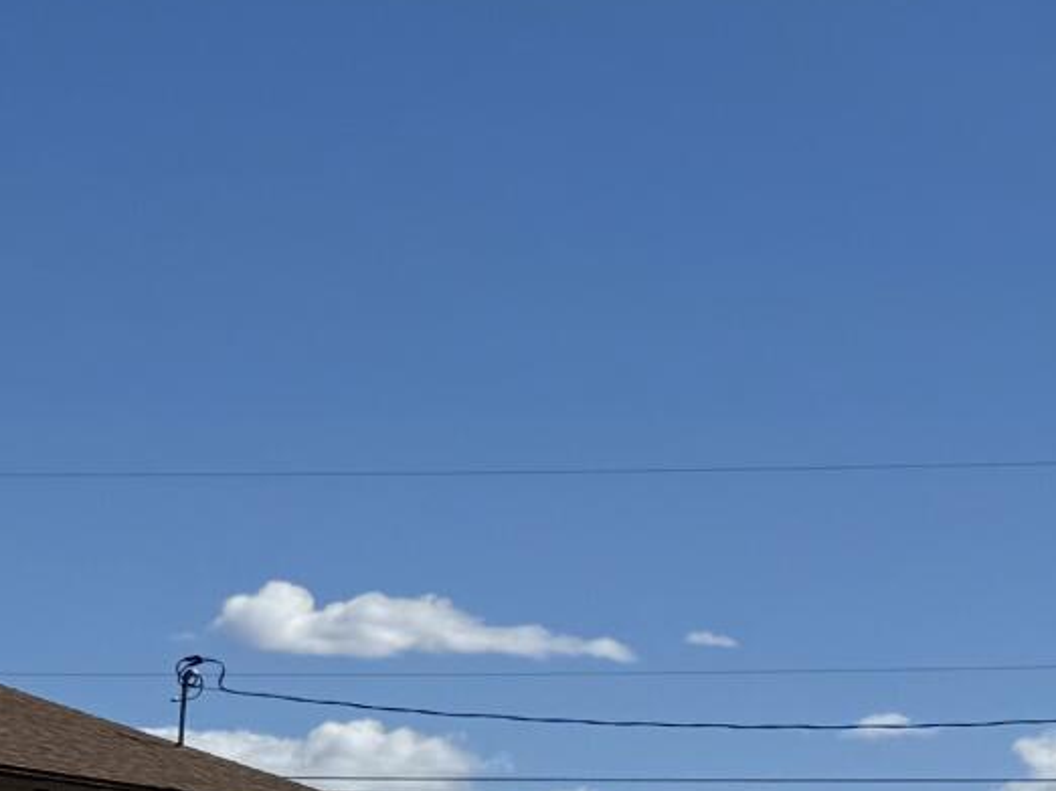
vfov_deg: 10.7
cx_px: 2840
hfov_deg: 11.0
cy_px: 599
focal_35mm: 138
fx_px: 4208
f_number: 1.78
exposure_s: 1/9009
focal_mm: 6.86
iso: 80
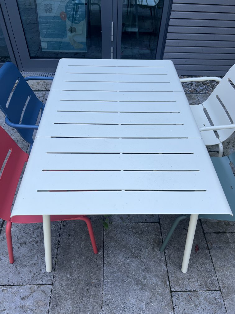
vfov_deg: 67.3
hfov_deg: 53.1
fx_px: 235
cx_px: 118
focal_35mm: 26
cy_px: 157
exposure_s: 1/873
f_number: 1.5
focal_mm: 5.7
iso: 50
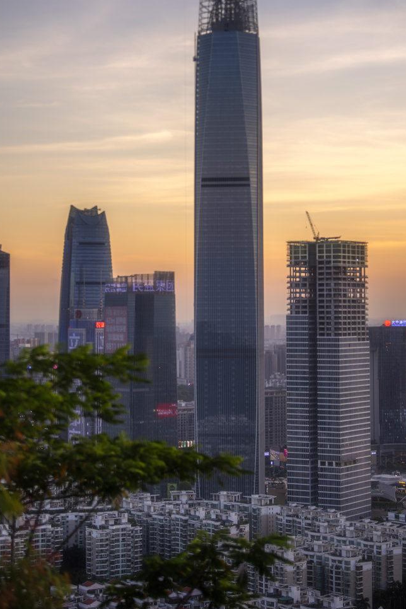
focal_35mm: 87
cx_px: 204
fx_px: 1472
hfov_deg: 15.7
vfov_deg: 23.3
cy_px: 243
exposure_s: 1/160
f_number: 2.8
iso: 64
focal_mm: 70
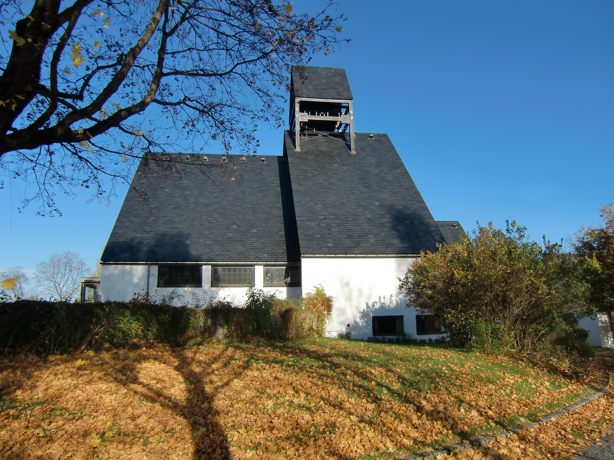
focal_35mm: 24
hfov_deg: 71.6
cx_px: 307
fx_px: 426
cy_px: 230
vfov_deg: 56.8
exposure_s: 1/1000
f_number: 3.2
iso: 64
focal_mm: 4.3
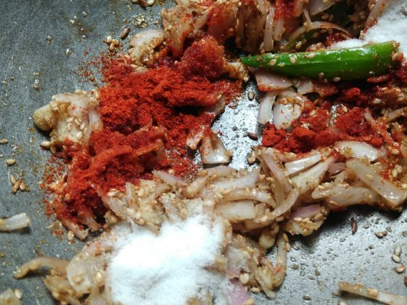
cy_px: 137
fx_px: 435
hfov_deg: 49.7
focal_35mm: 37
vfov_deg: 38.6
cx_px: 249
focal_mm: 3.57
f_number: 2
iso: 200
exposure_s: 1/33
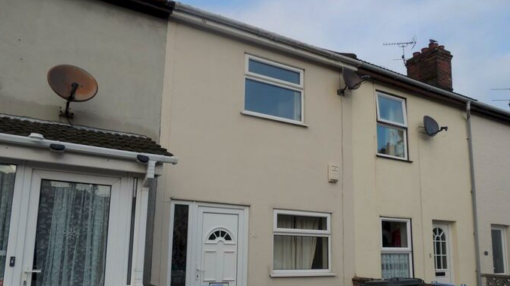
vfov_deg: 42.3
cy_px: 191
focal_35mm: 27
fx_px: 365
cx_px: 254
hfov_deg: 69.9
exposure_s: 1/800
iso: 100
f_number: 3
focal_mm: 4.3
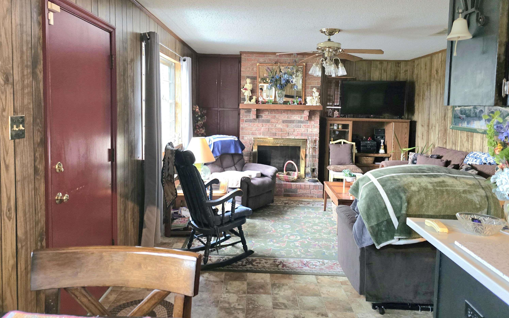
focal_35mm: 25
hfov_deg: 72.5
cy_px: 129
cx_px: 250
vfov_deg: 49.0
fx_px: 347
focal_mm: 6.3
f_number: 1.7
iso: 800
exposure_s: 1/60.2
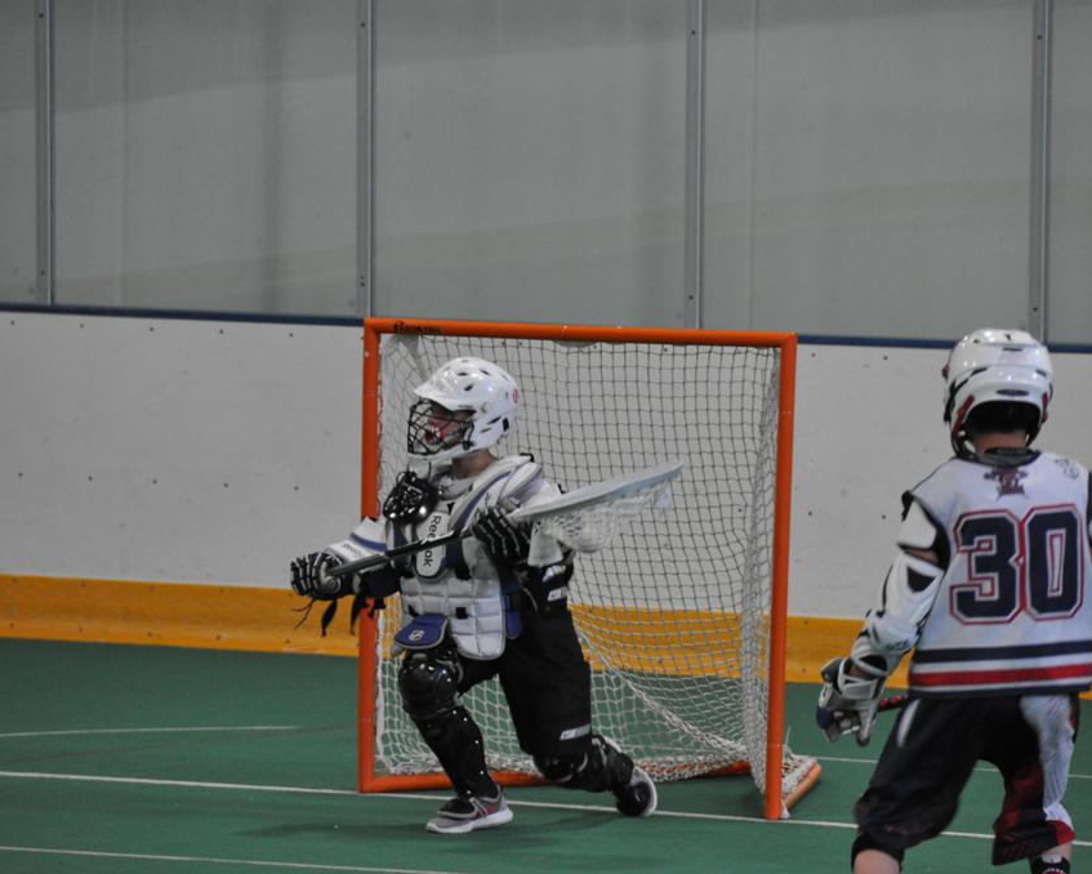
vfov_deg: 4.6
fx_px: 10991
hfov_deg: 5.7
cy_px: 437
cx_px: 602
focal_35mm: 340
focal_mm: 200
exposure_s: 1/100
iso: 1600
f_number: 5.6
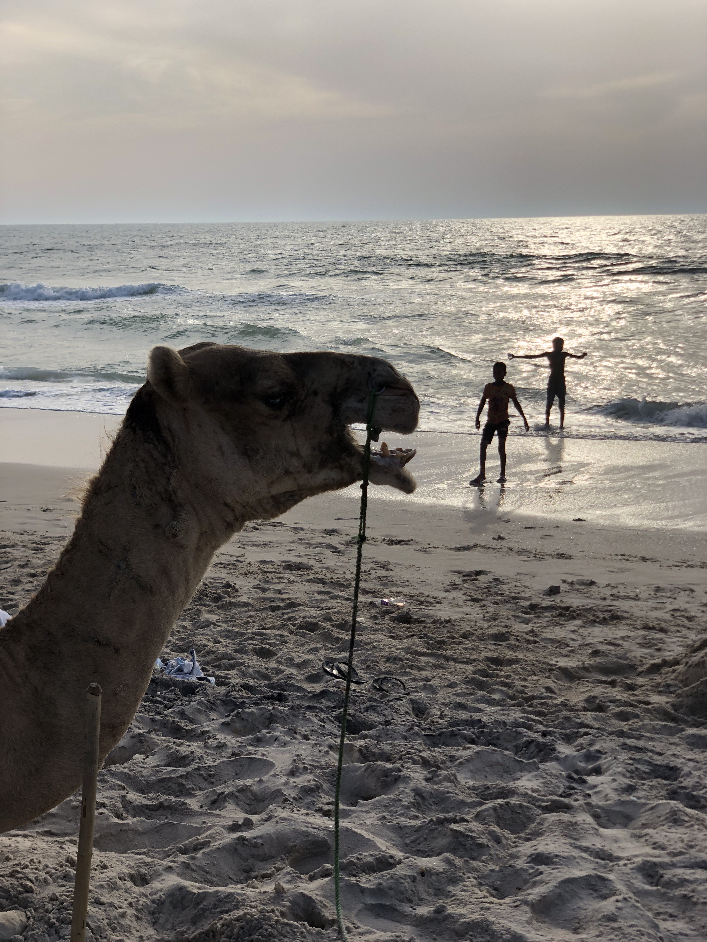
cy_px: 471
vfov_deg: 36.8
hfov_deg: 28.0
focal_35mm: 52
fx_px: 1416
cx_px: 354
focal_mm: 6
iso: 16
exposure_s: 1/1230
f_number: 2.4
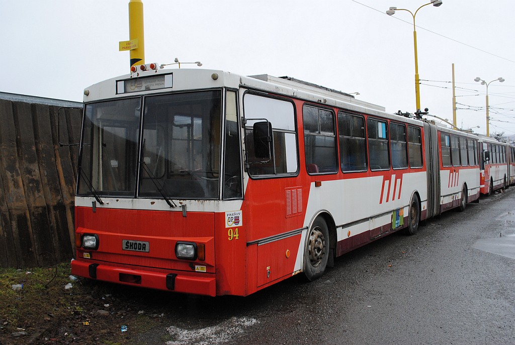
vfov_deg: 37.0
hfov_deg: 53.0
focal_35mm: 36
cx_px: 258
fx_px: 516
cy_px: 172
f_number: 6.3
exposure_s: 1/250
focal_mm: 24
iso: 400
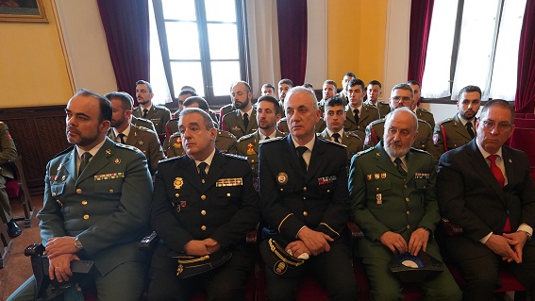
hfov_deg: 69.4
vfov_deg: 41.6
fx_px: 383
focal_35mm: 27
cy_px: 226
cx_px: 309
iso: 5000
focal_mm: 17
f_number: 4
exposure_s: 1/160
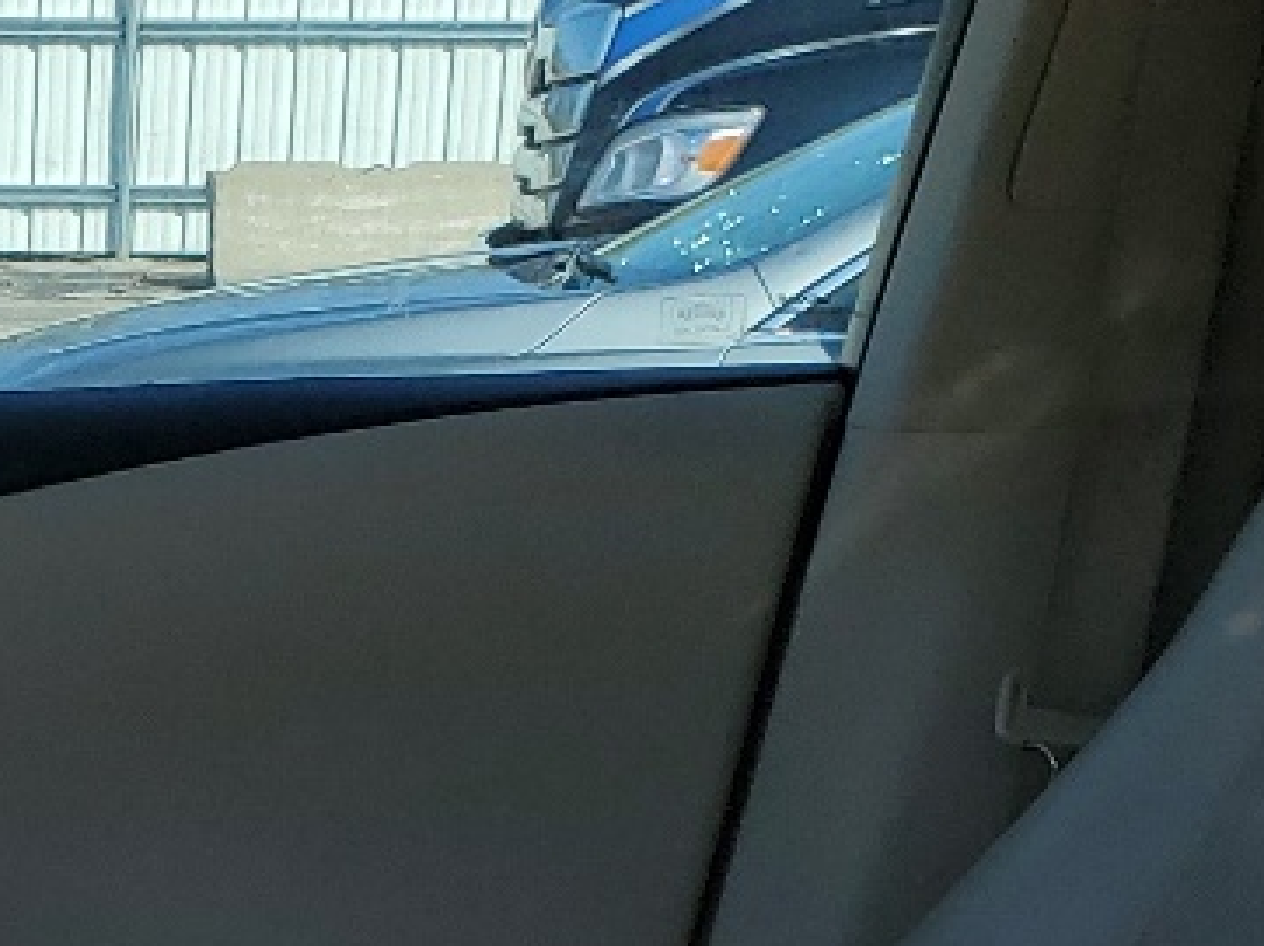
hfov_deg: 16.4
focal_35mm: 115
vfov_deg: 11.3
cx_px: -290
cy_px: 2074
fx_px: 4196
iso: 50
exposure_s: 1/3333
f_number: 1.5
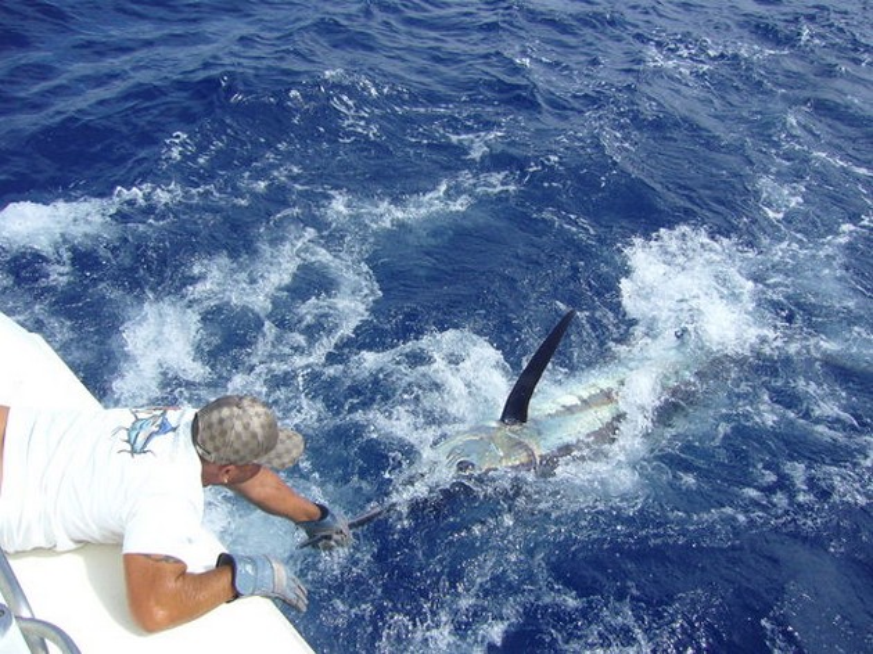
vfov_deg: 40.7
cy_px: 327
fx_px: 882
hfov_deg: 52.6
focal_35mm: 35
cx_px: 436
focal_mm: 5.8
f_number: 5.6
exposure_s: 1/500
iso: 100
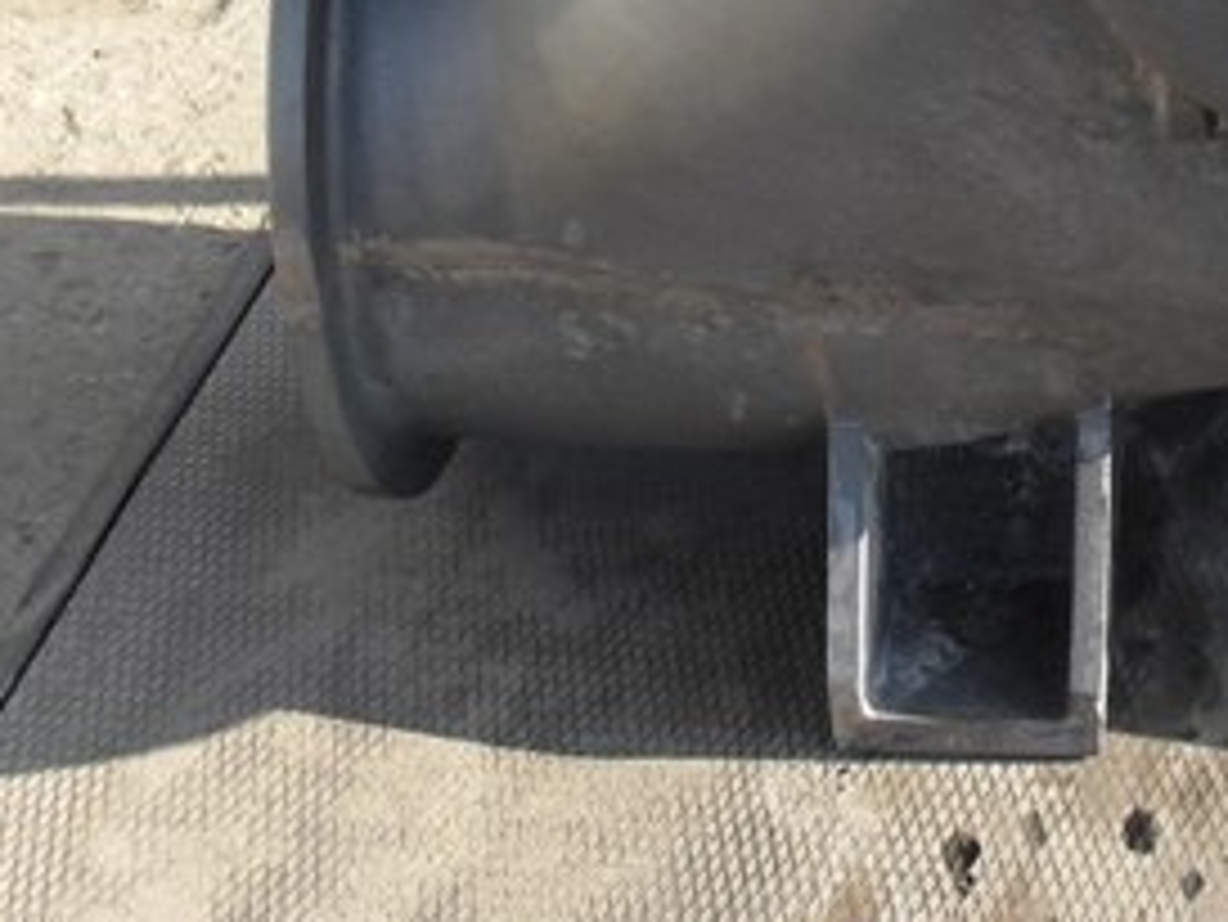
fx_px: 3159
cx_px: 1183
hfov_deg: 21.3
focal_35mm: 89
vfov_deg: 16.1
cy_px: -94
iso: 80
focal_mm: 6.3
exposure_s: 1/350
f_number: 2.8
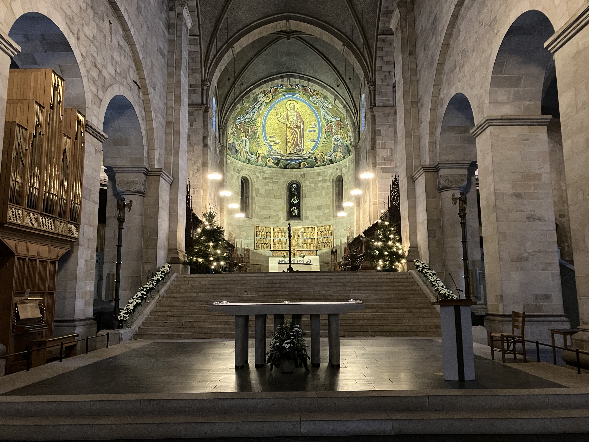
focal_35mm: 28
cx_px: 294
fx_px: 476
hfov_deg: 63.4
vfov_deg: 49.7
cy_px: 221
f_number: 1.8
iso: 640
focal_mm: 3.99
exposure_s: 1/28
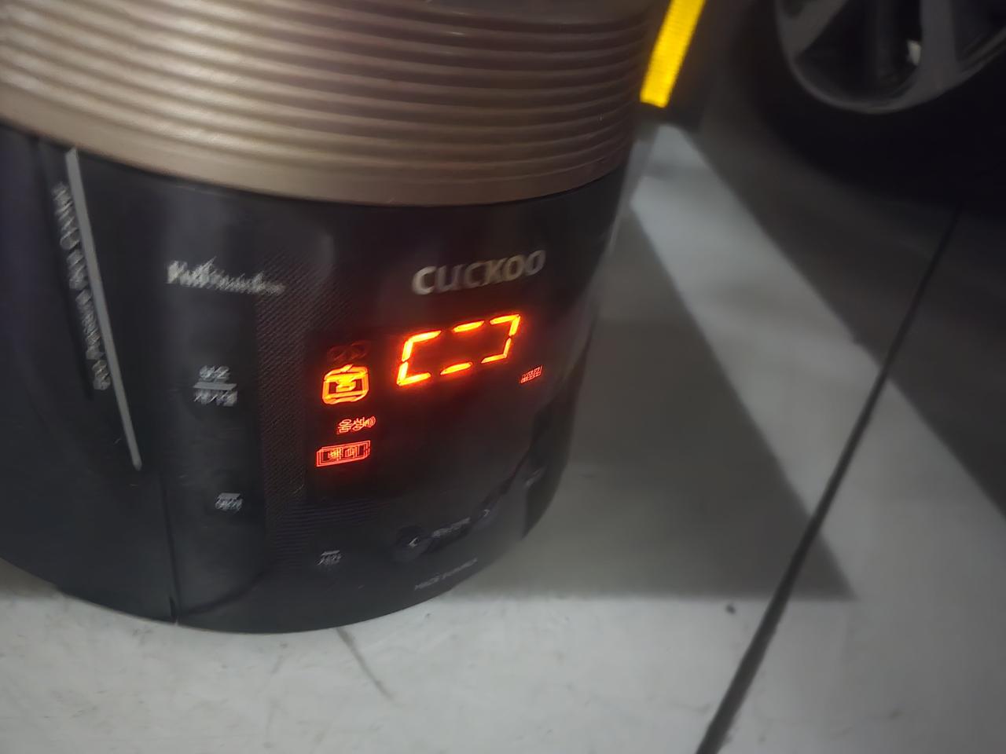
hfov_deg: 73.9
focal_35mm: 23
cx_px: 503
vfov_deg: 58.9
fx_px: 668
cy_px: 377
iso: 2000
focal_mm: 6.3
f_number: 1.7
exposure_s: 1/30
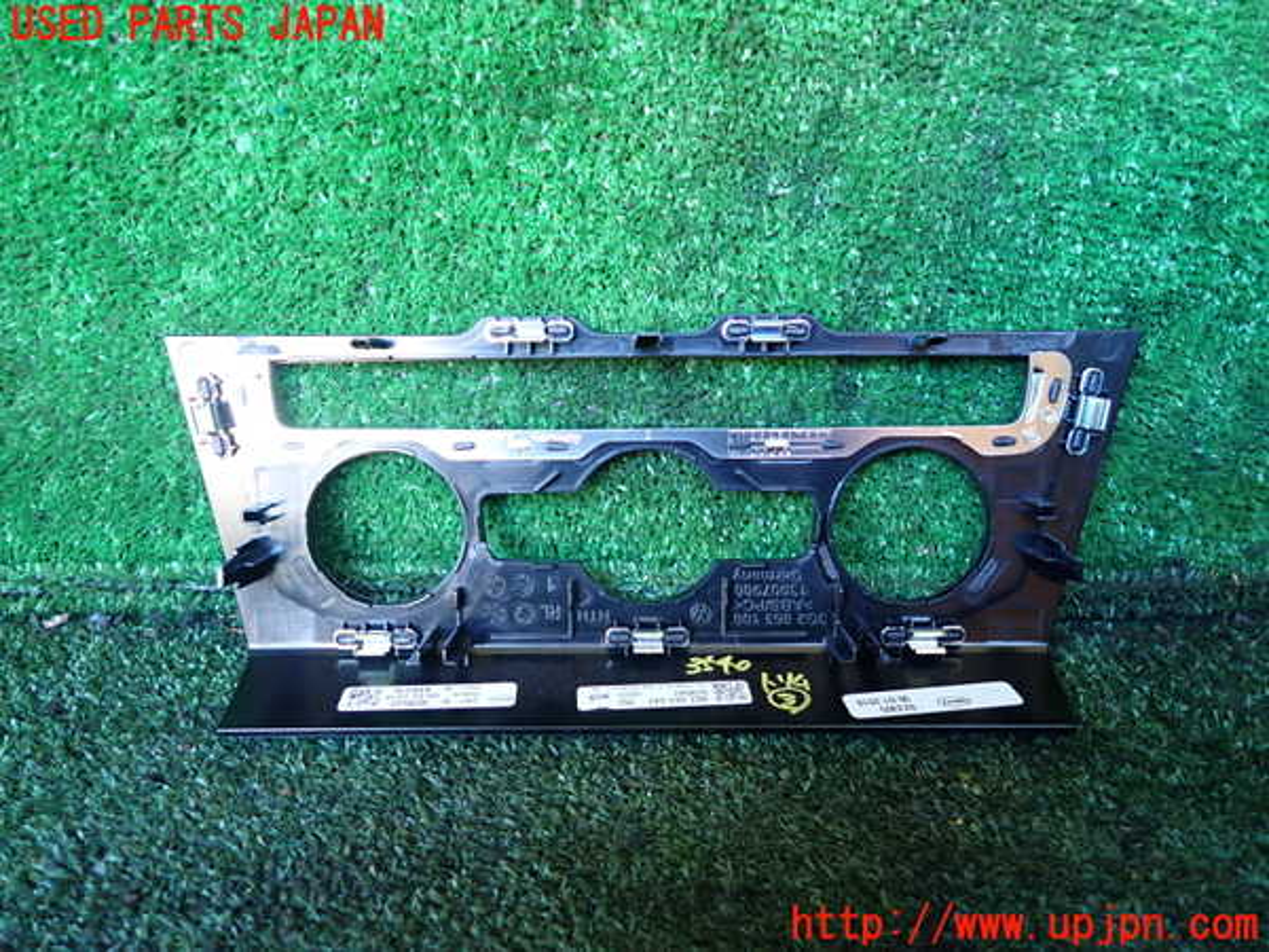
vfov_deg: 54.9
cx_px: 634
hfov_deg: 69.4
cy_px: 476
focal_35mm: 25
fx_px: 916
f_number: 2
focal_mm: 4.5
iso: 400
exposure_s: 1/30
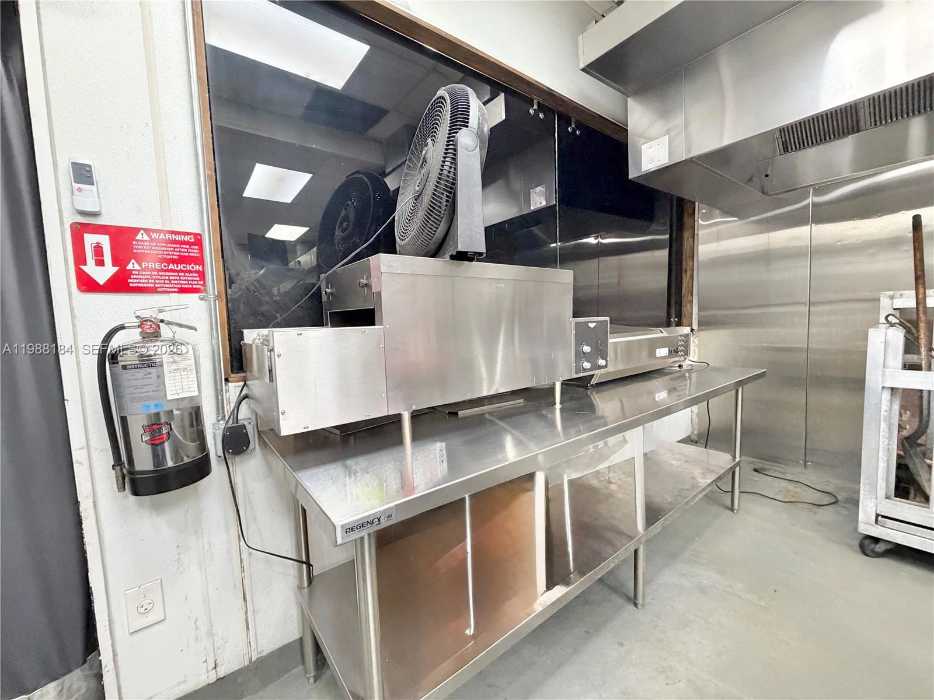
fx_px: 378
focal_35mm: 14
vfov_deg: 85.7
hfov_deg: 102.1
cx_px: 467
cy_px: 350
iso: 500
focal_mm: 2.22
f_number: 2.2
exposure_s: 1/60
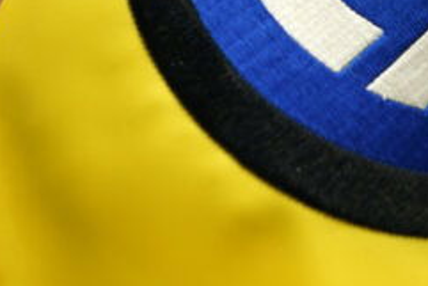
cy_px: -133
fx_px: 607
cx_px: 467
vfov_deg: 22.3
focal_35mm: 51
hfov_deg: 33.9
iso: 800
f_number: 2.8
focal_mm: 16
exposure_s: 1/1250
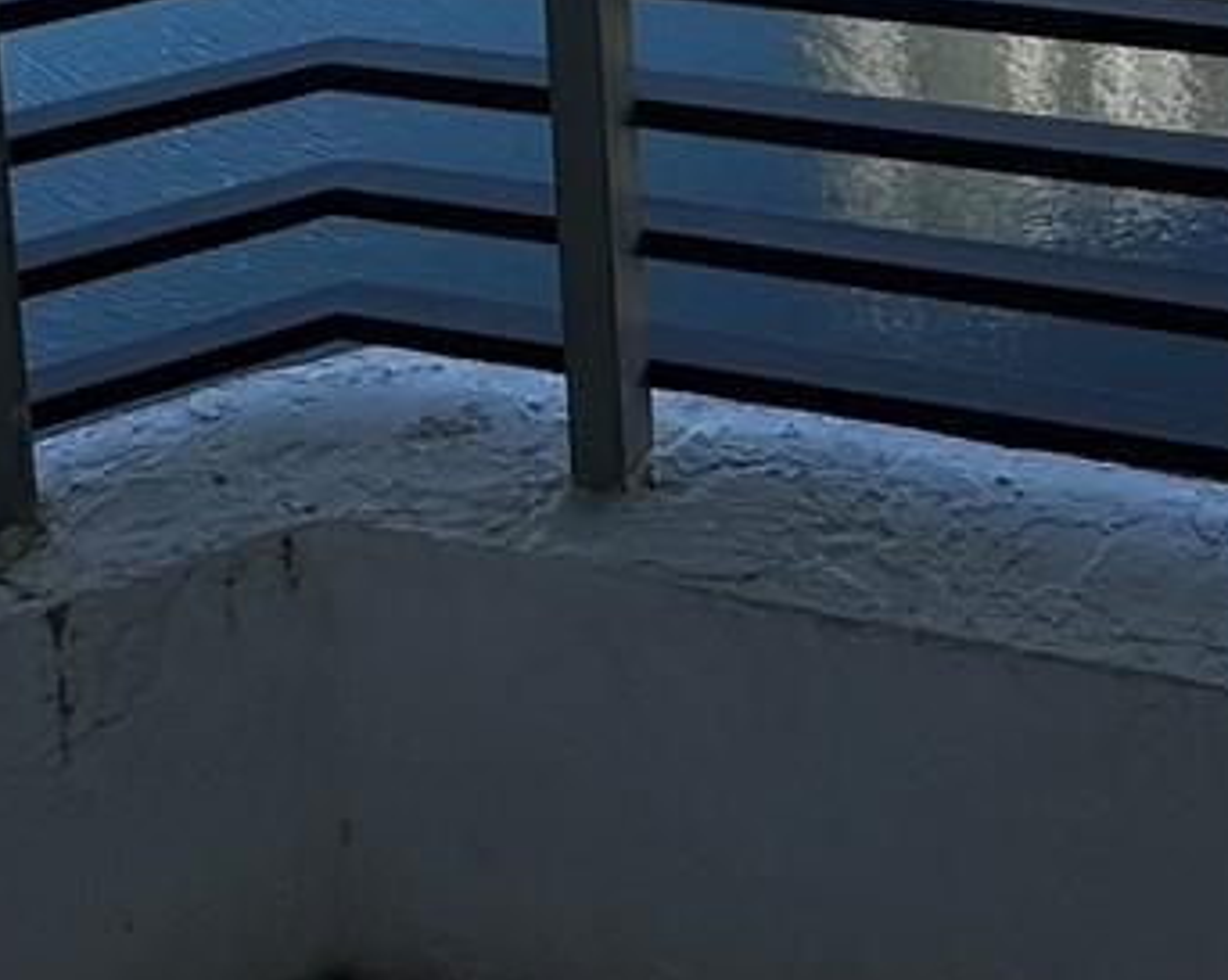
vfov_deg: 18.9
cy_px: -732
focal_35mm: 64
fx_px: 2324
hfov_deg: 28.4
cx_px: 1110
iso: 50
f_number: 2.2
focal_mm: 2.22
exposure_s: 1/2618
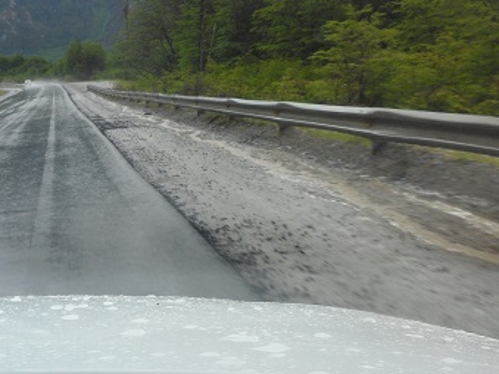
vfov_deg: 28.5
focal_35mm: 51
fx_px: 735
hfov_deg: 36.2
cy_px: 188
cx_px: 99
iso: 80
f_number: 3.5
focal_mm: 4.9
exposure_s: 1/250
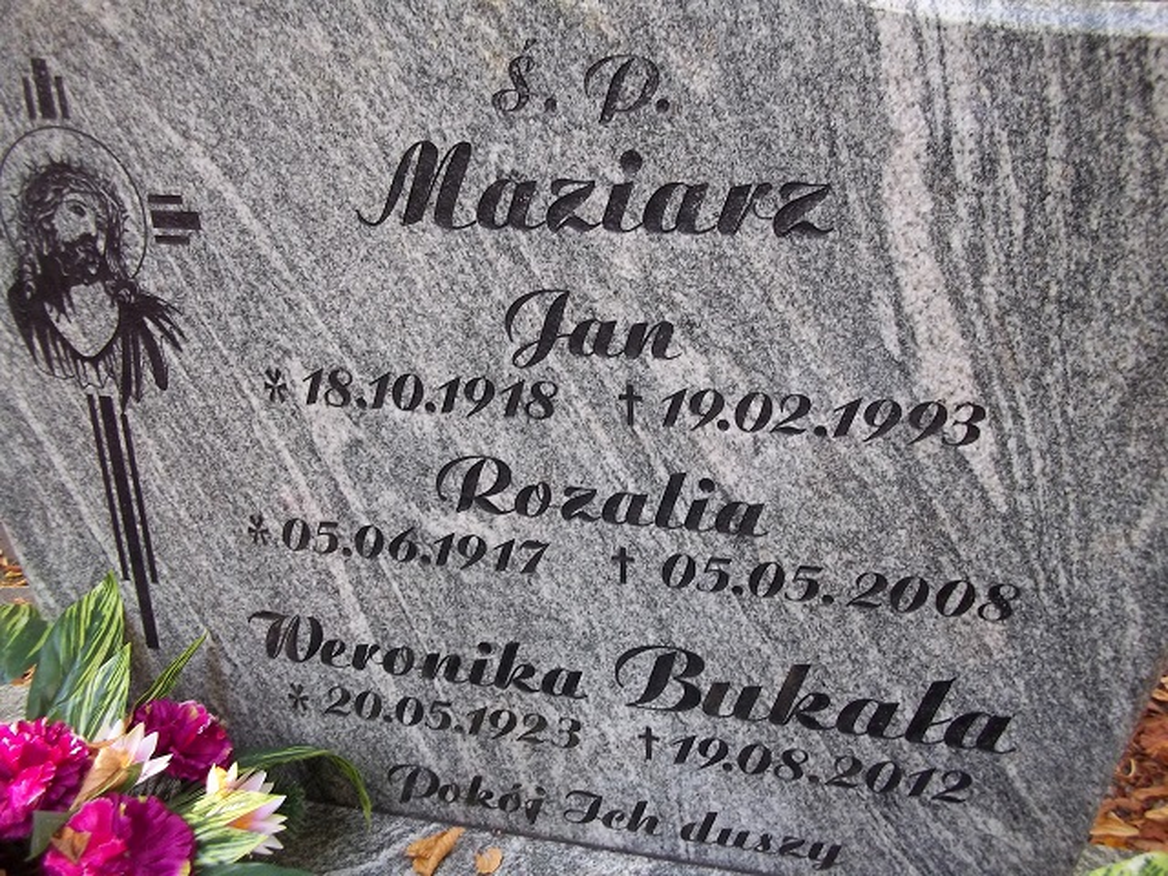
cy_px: 438
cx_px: 584
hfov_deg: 56.8
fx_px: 1080
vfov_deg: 44.2
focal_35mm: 32
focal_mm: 5.7
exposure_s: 1/40
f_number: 2.9
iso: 80
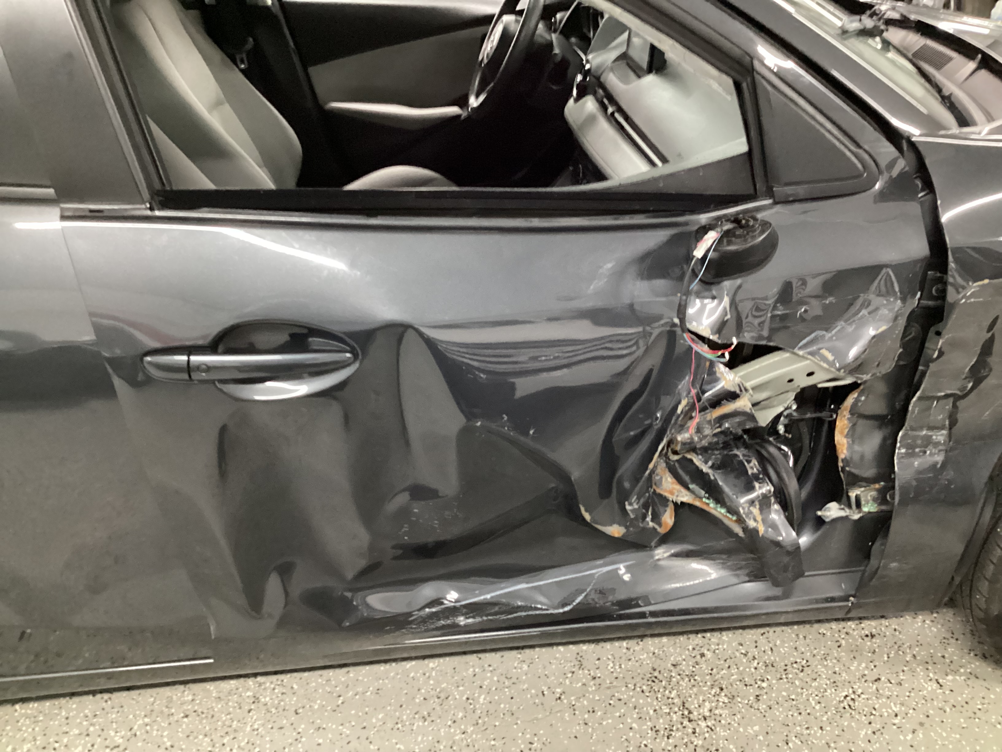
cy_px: 376
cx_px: 501
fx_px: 897
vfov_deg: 45.4
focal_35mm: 31
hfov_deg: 58.4
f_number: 2.4
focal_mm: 3.3
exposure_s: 1/30
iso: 800
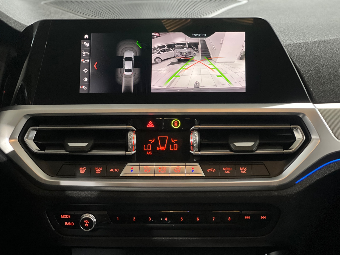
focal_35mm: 77
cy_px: 128
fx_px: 756
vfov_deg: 19.1
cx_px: 170
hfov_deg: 25.3
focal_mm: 9
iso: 800
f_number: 2.8
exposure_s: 1/14
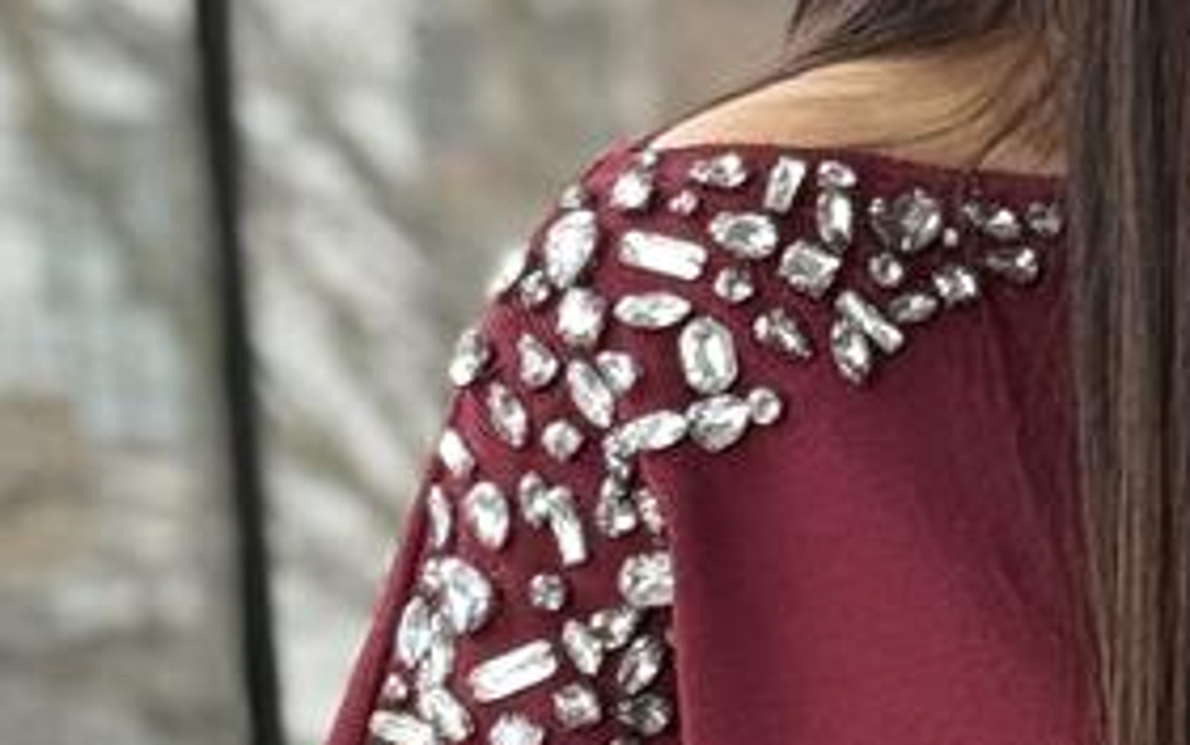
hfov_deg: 8.6
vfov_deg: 5.4
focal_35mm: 241
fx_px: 7821
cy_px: 1259
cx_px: 1609
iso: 125
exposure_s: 1/242
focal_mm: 6.76
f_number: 1.78
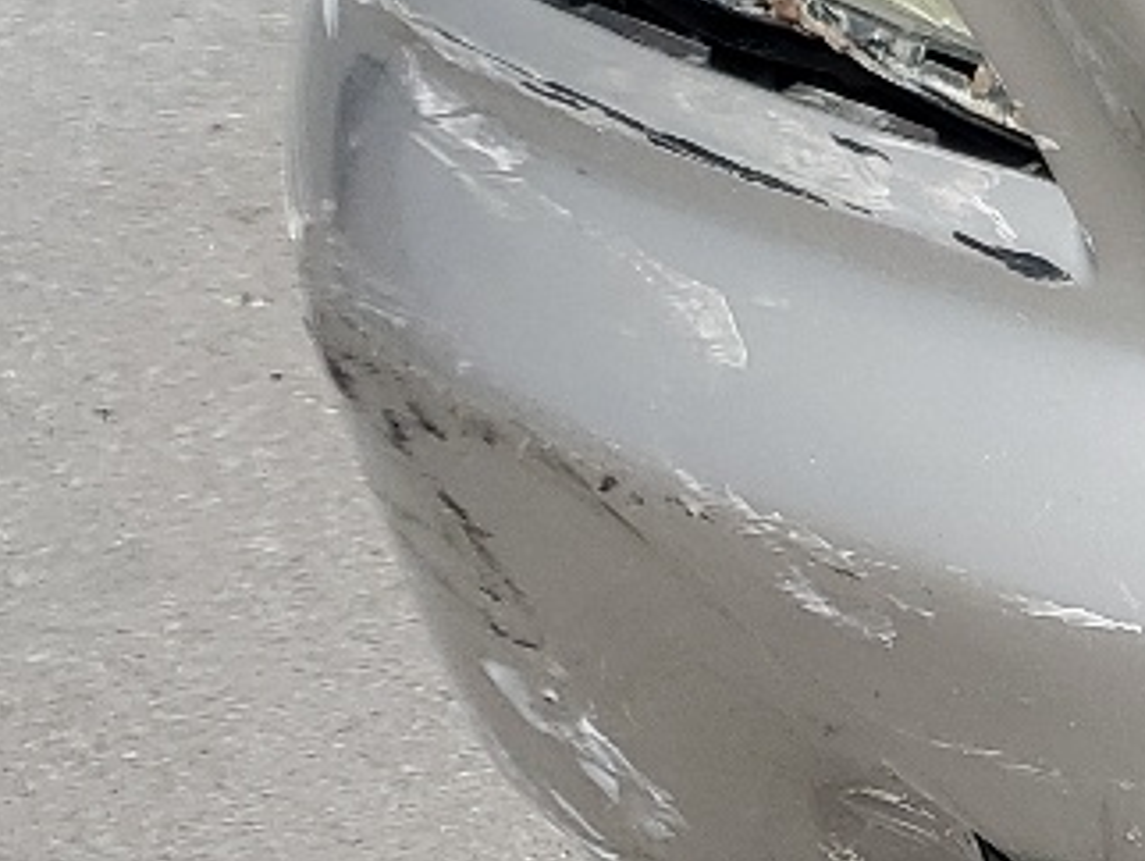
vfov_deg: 11.5
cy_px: 278
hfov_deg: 12.0
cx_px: 2820
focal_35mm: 129
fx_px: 4270
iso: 50
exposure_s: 1/3333
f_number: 1.5
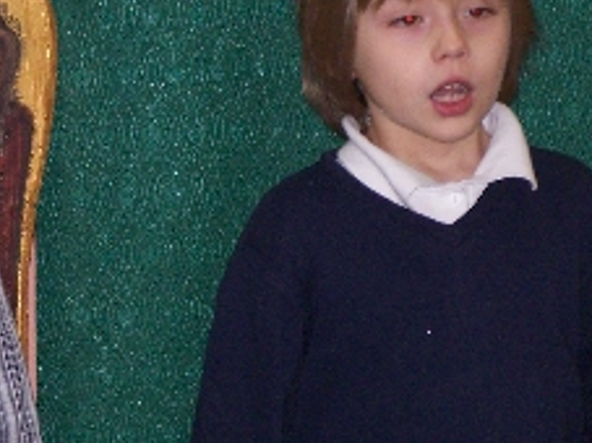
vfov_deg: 4.4
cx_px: 42
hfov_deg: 5.9
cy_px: 211
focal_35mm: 338
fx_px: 5777
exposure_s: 1/100
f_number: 3.3
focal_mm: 21.2
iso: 160
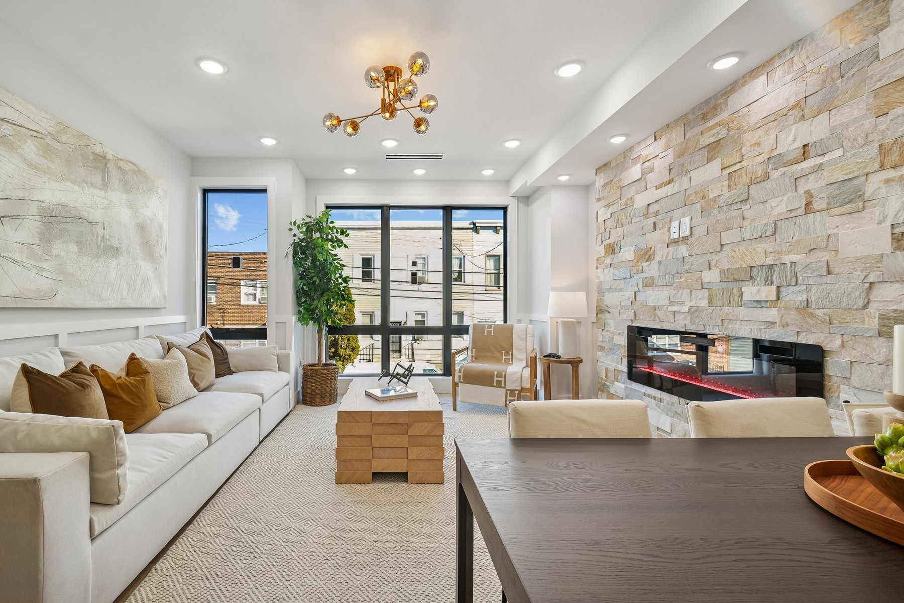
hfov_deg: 73.7
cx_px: 452
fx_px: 603
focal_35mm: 24
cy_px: 302
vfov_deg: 53.1
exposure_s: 1/100
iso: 640
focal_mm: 24
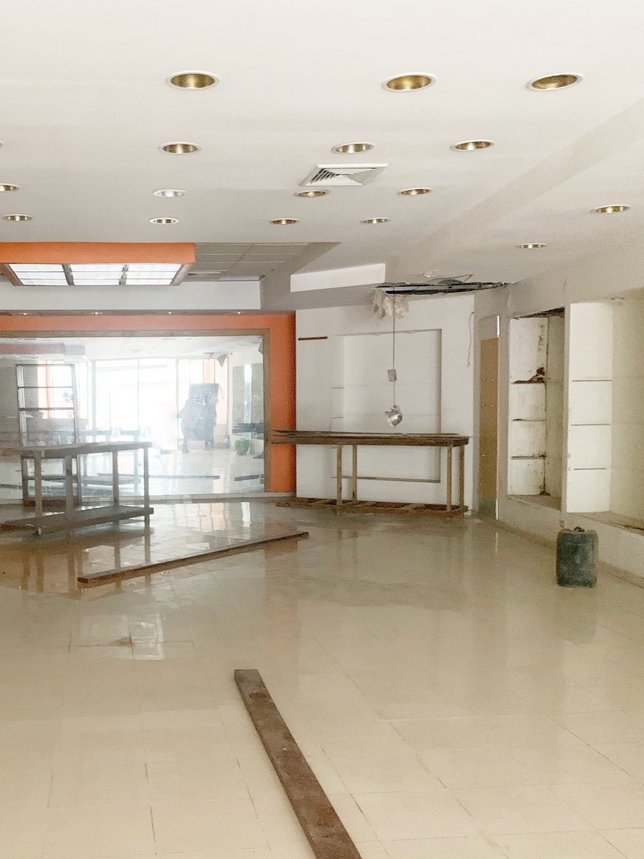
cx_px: 195
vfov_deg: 50.0
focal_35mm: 37
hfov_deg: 38.0
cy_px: 482
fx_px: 918
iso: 500
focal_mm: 4.25
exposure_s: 1/30
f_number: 1.8
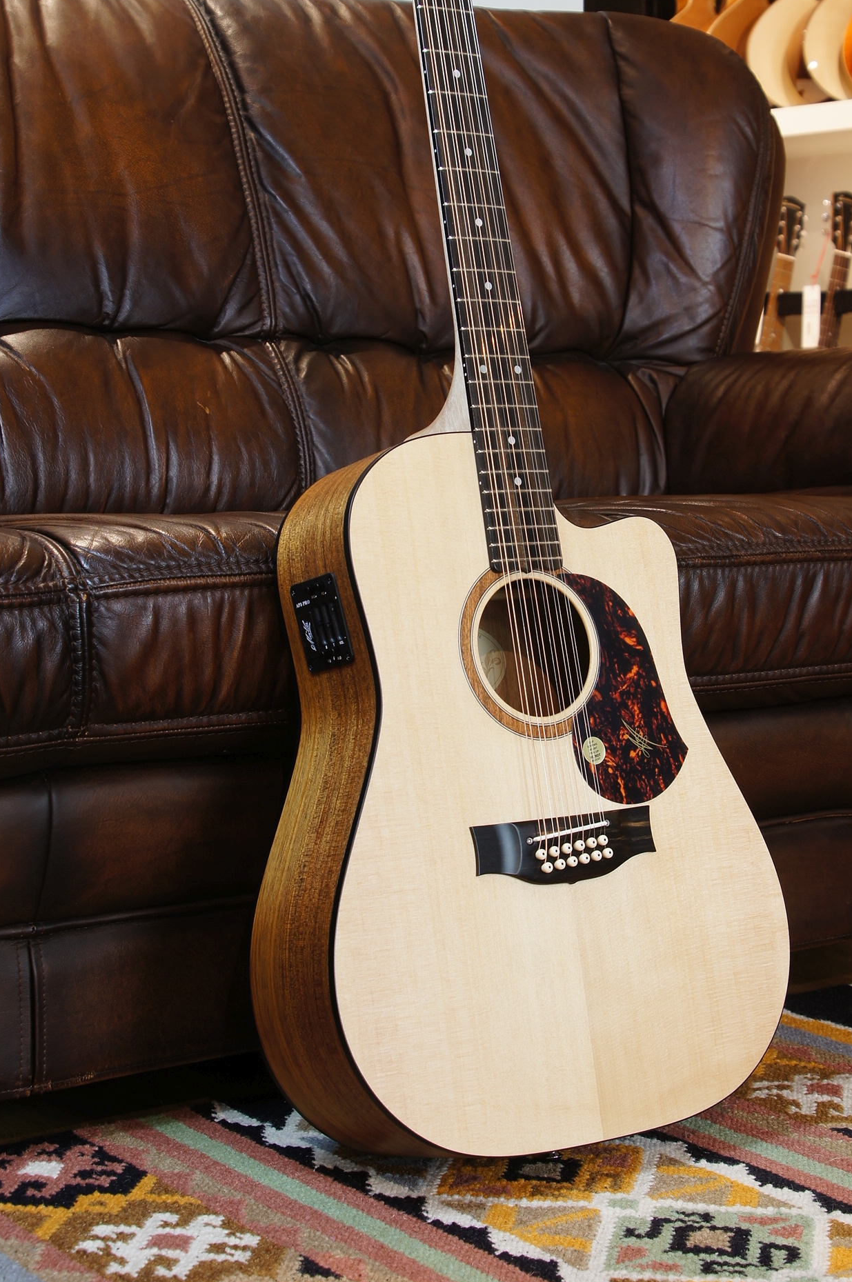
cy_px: 498
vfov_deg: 31.1
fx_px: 2299
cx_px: 484
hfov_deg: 21.0
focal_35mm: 65
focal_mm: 35
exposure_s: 1/8
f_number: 7.1
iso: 100
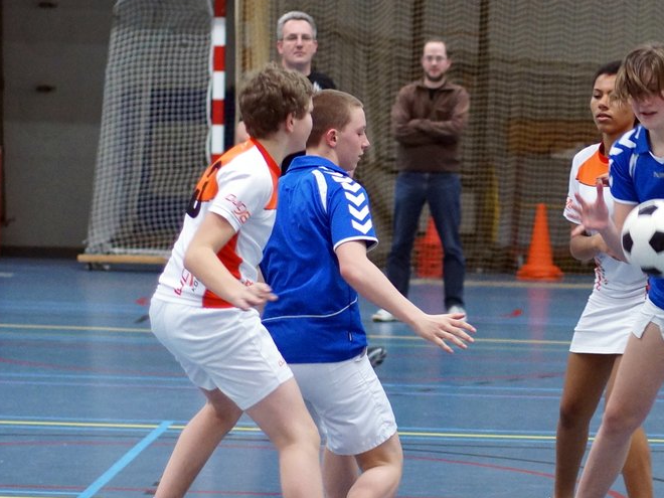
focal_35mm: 112
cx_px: 447
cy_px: 328
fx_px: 2148
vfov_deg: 13.2
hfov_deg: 17.5
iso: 1000
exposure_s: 1/200
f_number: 1.7
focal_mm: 50
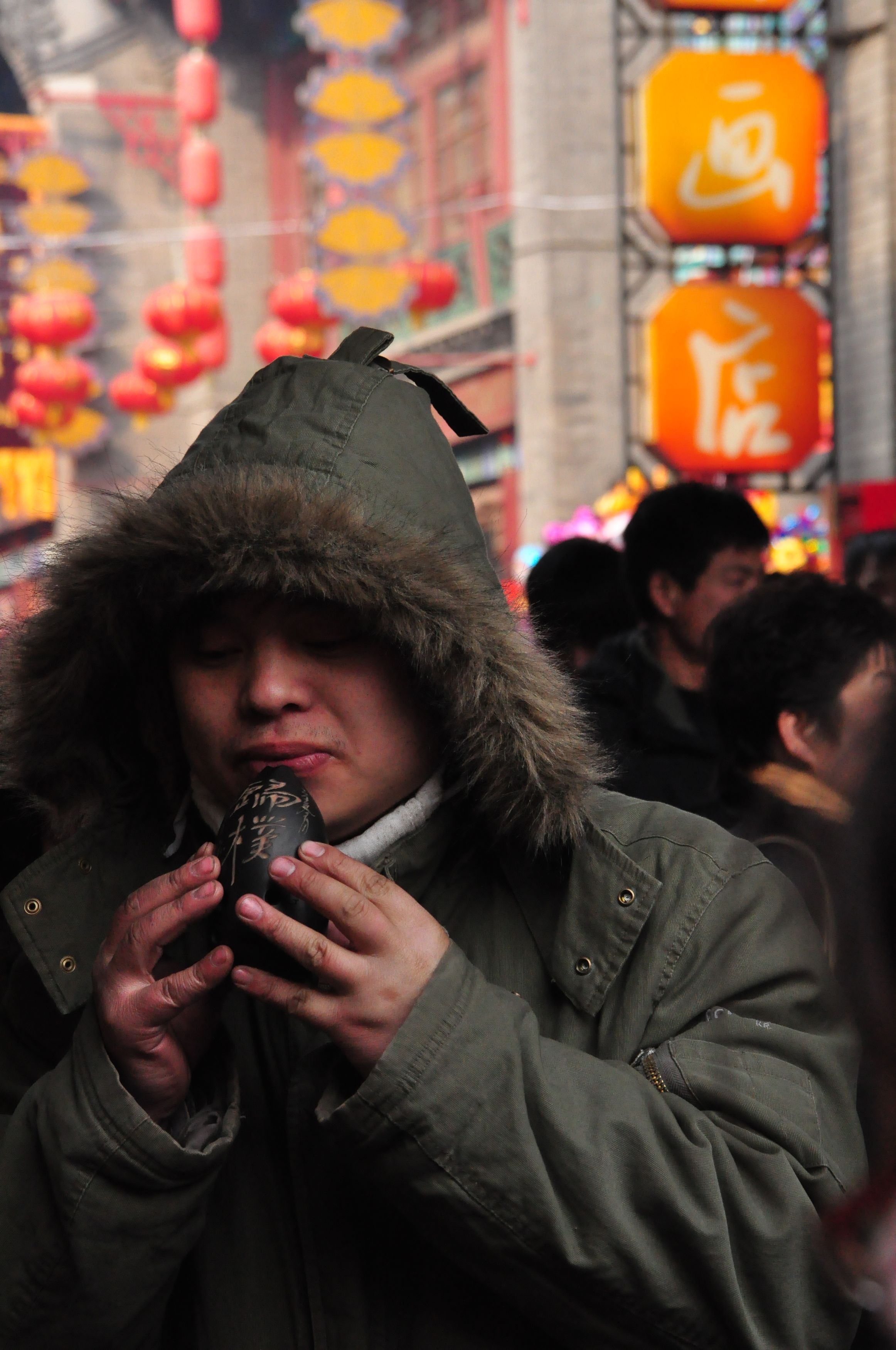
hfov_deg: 10.1
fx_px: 5054
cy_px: 675
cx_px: 448
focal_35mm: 135
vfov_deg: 15.2
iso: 1600
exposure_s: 1/1250
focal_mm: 90
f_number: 8
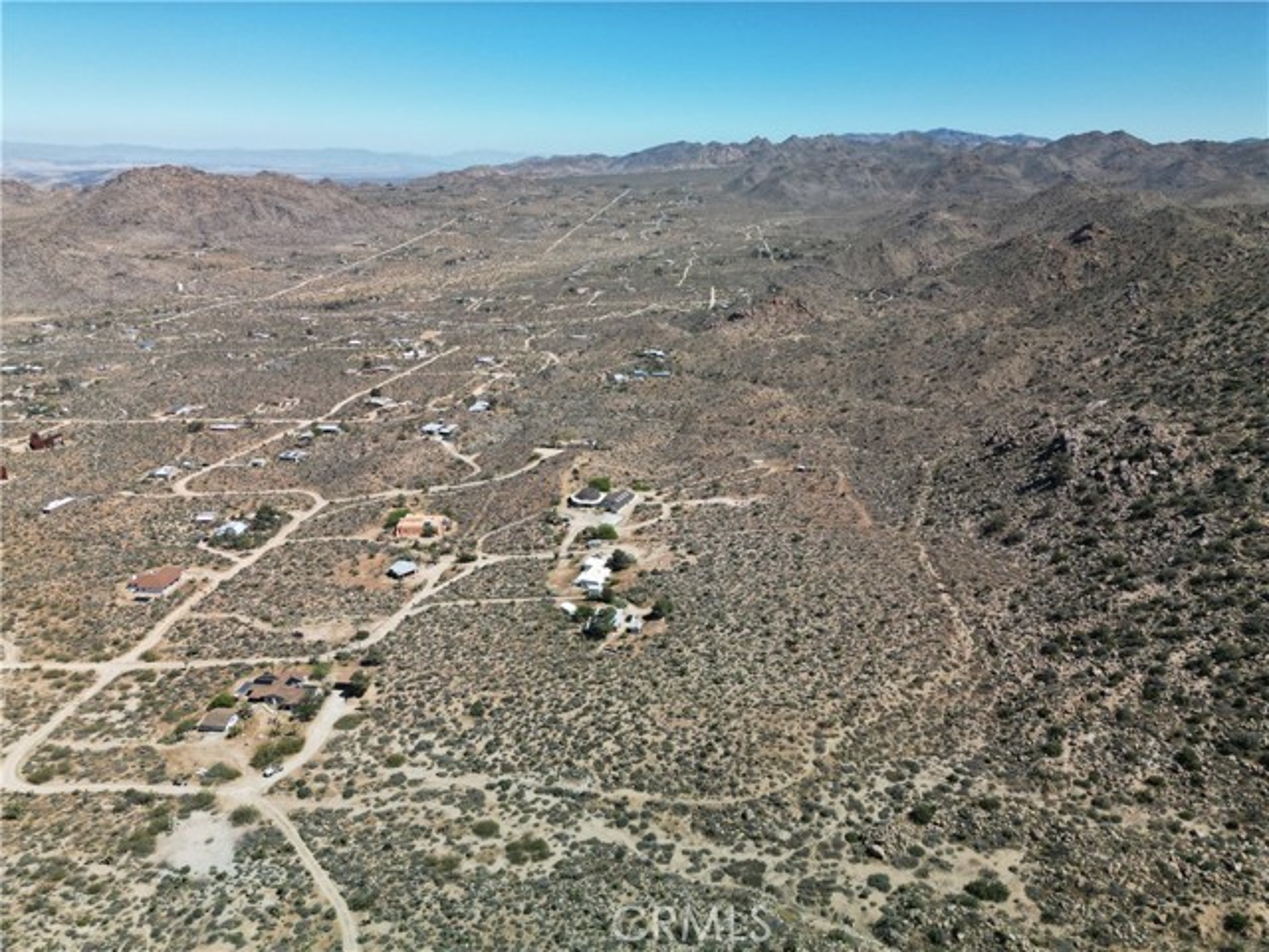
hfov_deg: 71.6
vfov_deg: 56.8
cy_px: 476
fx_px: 880
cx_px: 634
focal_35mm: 24
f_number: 1.7
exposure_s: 1/500
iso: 100
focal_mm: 6.72
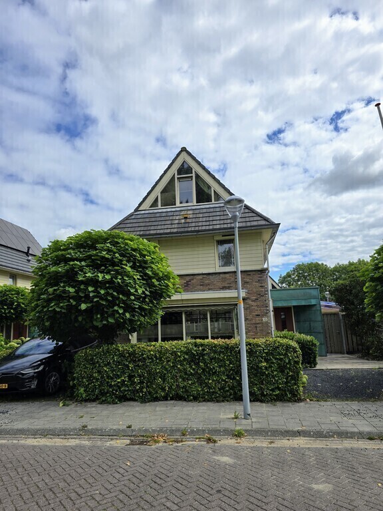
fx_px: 339
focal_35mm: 23
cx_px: 192
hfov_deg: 58.9
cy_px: 256
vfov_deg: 73.9
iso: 12
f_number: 1.7
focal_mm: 6.3
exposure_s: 1/1139
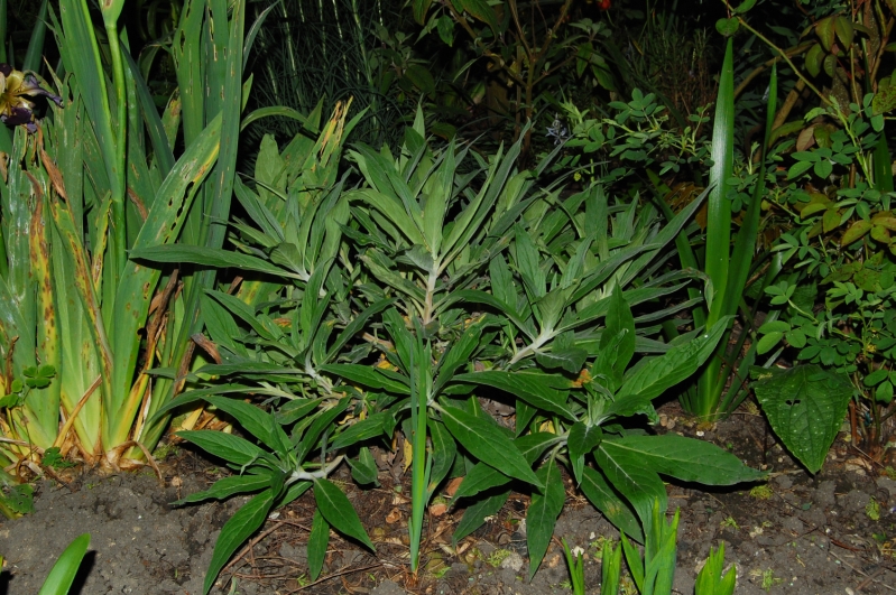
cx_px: 448
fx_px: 970
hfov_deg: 49.6
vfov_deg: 34.1
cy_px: 298
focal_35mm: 39
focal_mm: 26
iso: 400
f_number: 14
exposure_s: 1/400
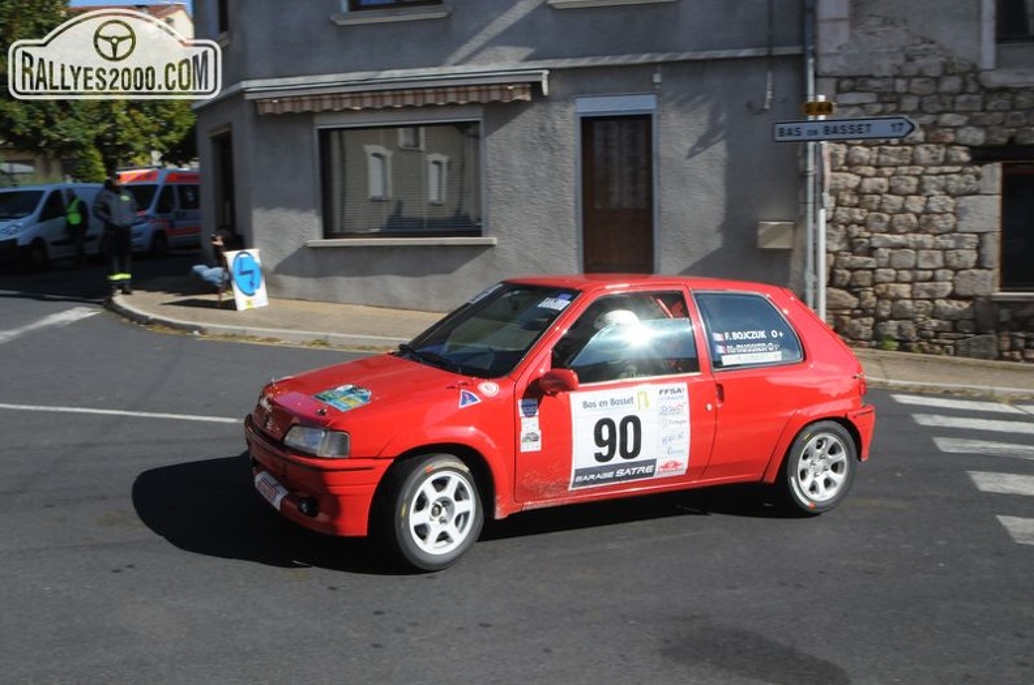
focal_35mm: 36
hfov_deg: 53.2
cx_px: 517
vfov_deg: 36.7
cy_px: 342
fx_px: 1032
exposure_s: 1/500
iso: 1000
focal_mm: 24
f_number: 16
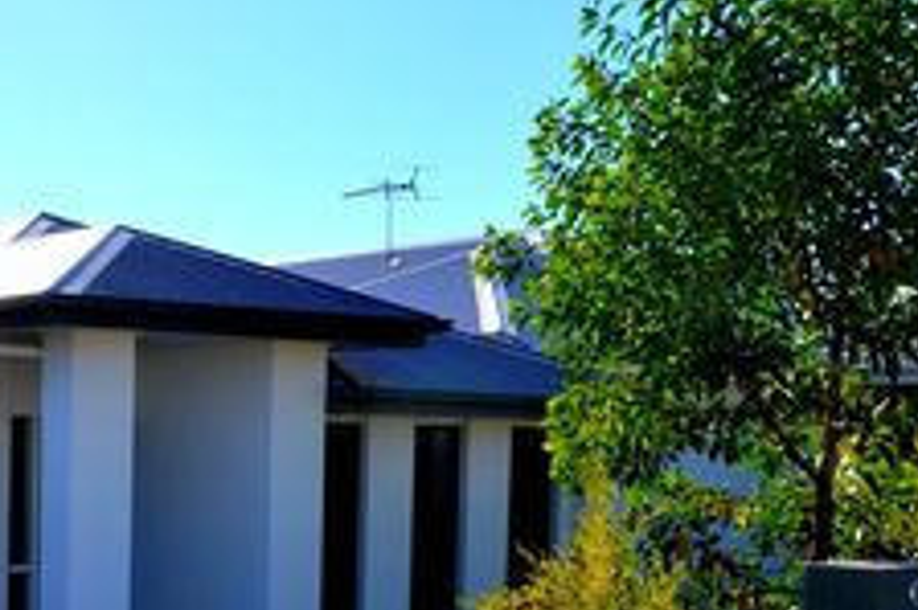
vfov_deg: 21.2
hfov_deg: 29.7
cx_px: -4
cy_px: 497
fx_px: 1605
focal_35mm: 63
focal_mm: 20
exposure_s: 1/200
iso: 100
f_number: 13
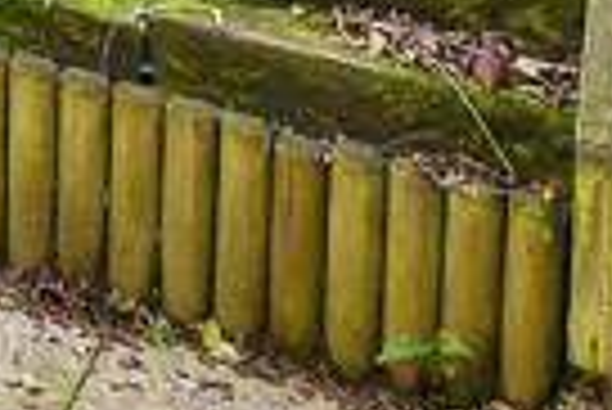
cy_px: -876
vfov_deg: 9.3
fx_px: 1923
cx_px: -662
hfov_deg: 14.5
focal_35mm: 113
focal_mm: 10
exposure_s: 1/200
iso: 320
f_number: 8
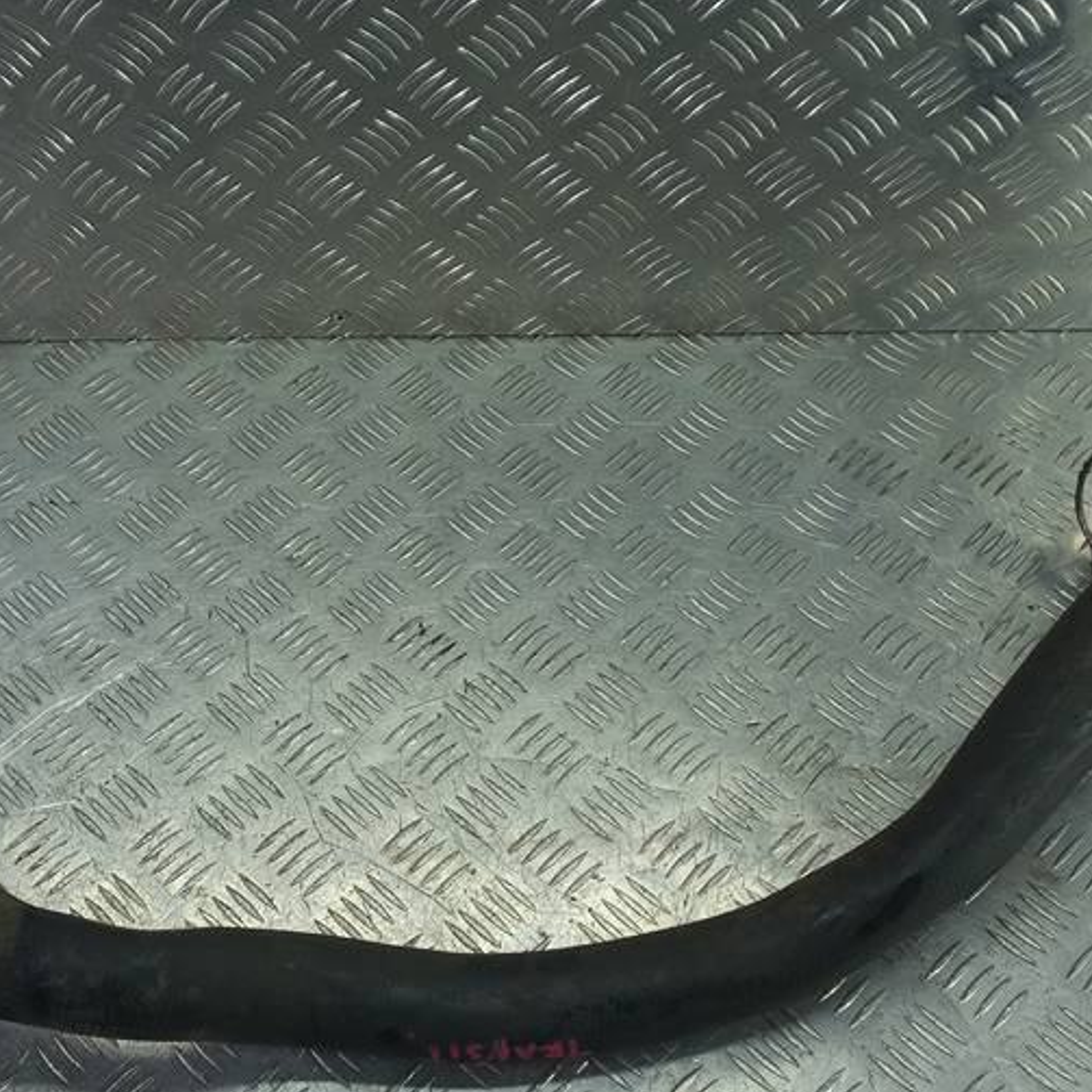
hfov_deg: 37.1
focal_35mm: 45
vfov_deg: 37.5
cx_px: 363
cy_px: 606
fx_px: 1606
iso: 40
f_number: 1.8
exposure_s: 1/50
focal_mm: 4.6
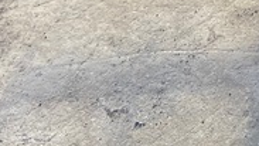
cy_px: -237
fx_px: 852
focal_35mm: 124
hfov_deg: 15.5
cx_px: 422
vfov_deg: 8.7
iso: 32
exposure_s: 1/485
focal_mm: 4.25
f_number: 1.8
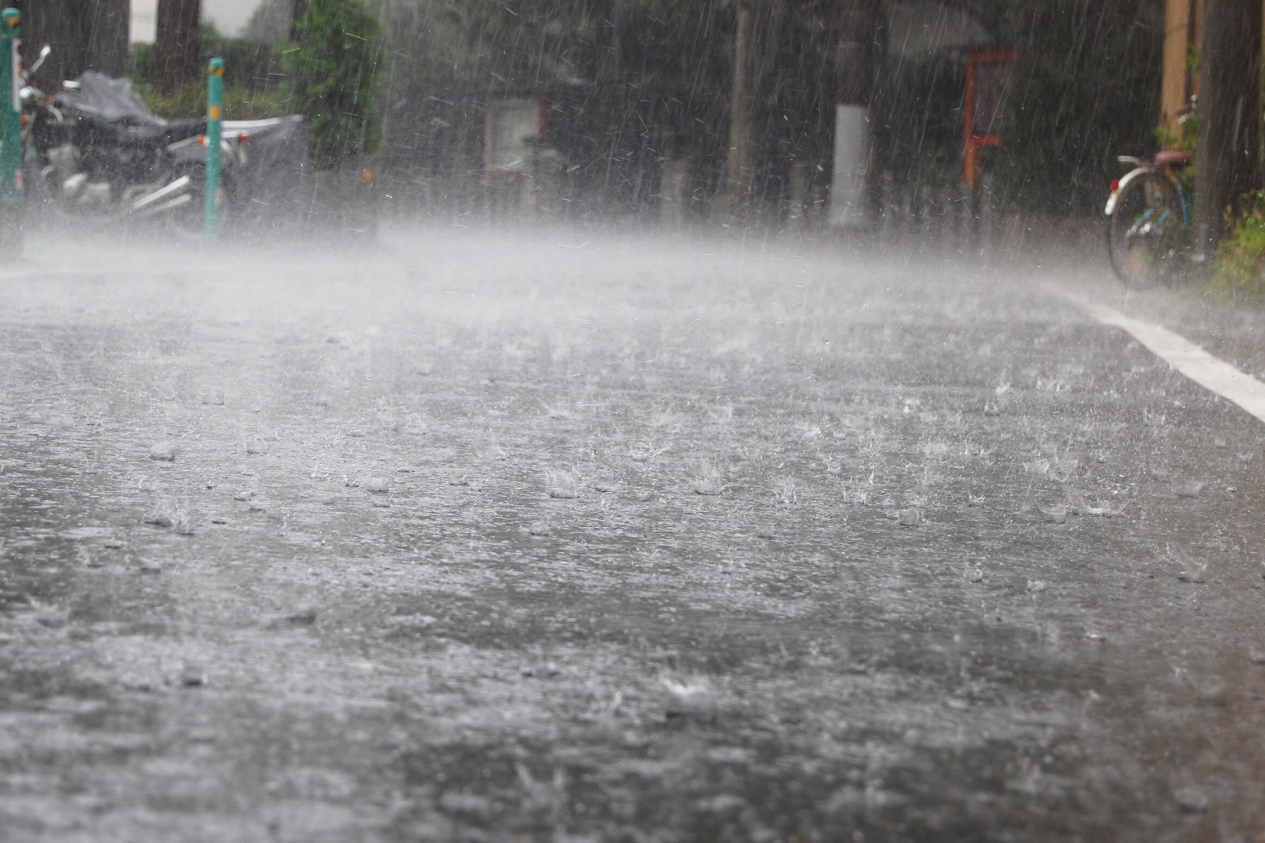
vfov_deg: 15.1
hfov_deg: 22.5
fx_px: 3182
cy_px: 450
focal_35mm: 91
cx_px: 622
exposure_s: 1/125
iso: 200
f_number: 5.6
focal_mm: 55
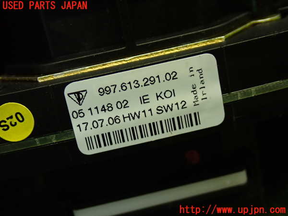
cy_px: 108
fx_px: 483
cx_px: 144
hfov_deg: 33.2
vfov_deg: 25.2
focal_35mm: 58
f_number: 3.5
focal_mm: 10.35
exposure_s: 1/60
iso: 640
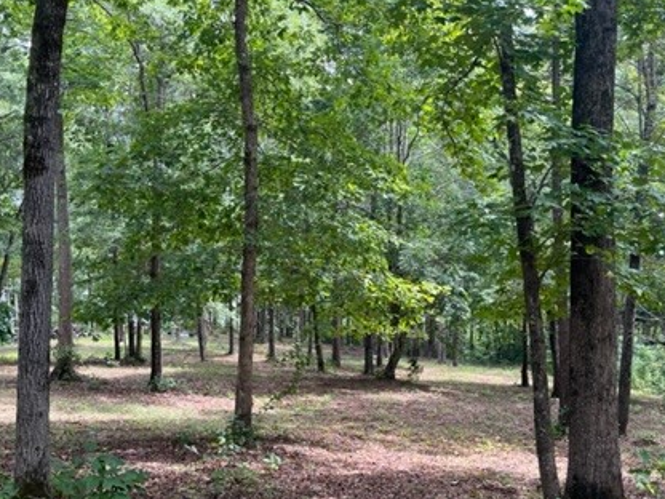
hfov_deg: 46.8
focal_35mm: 40
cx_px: 355
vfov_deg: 35.5
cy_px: 342
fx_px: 768
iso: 50
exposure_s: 1/216
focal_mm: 5.1
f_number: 1.6
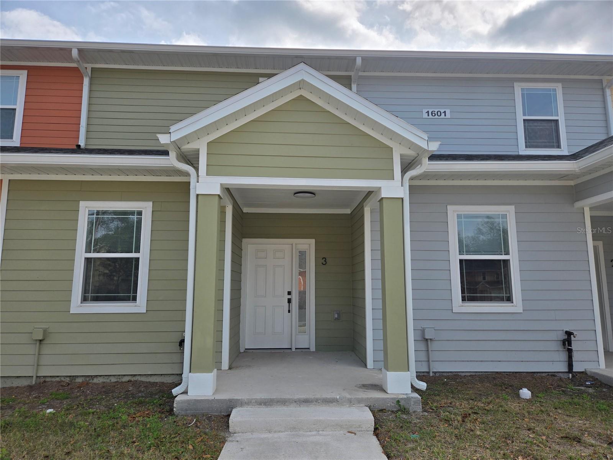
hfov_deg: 73.9
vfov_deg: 58.9
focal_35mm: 23
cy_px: 230
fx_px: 407
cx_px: 306
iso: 25
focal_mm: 5.4
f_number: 1.8
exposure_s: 1/3598
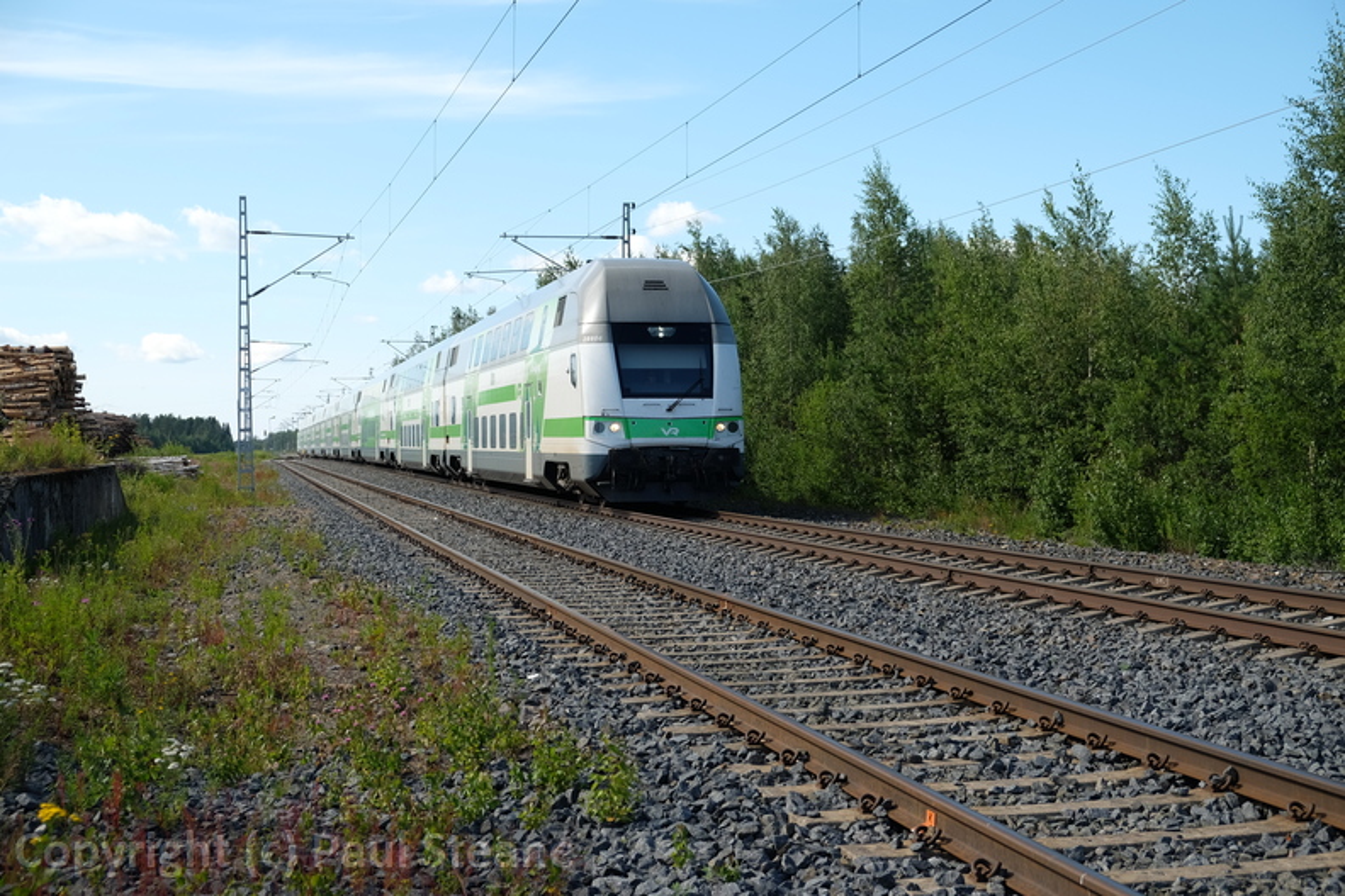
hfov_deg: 41.9
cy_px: 448
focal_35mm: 47
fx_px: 1756
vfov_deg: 28.6
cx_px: 672
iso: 200
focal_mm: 31.5
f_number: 4.5
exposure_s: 1/500
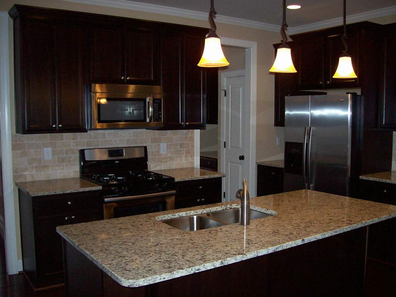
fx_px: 412
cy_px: 148
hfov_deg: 51.4
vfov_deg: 39.7
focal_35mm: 36
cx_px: 198
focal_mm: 6
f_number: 2.7
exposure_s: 1/64
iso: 140
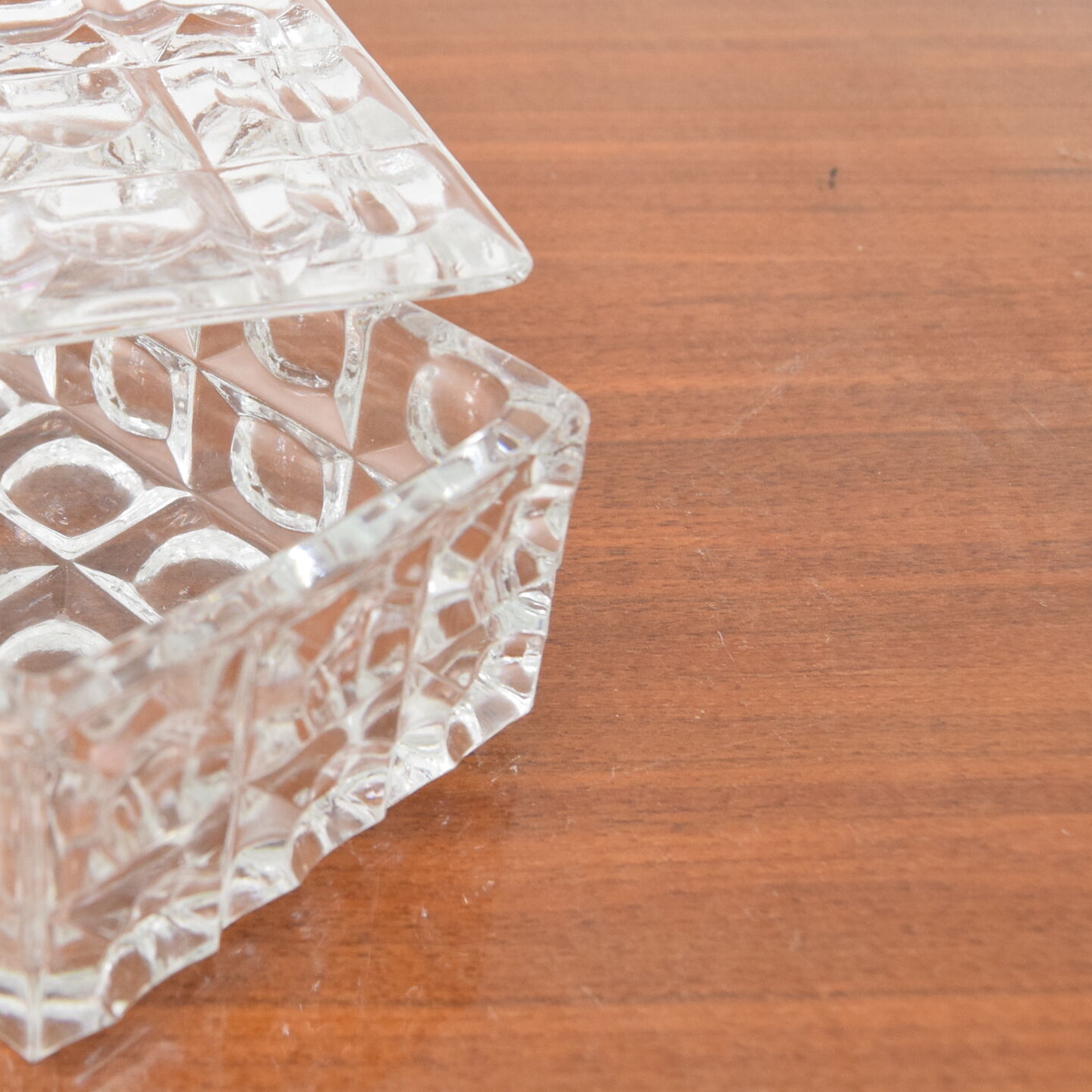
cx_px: 56
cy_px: 399
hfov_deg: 28.1
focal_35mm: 58
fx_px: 2070
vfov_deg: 29.4
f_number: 6.3
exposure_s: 1/160
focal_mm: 22
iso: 1600
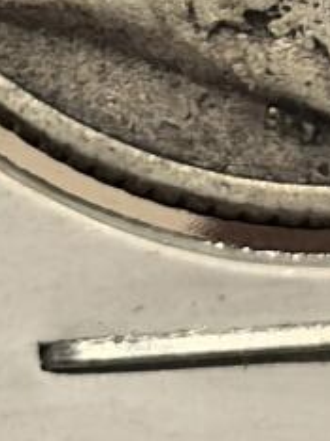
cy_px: -196
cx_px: 330
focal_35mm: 416
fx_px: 5297
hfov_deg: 3.6
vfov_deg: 4.7
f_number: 2
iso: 160
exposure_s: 1/50
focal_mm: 6.98
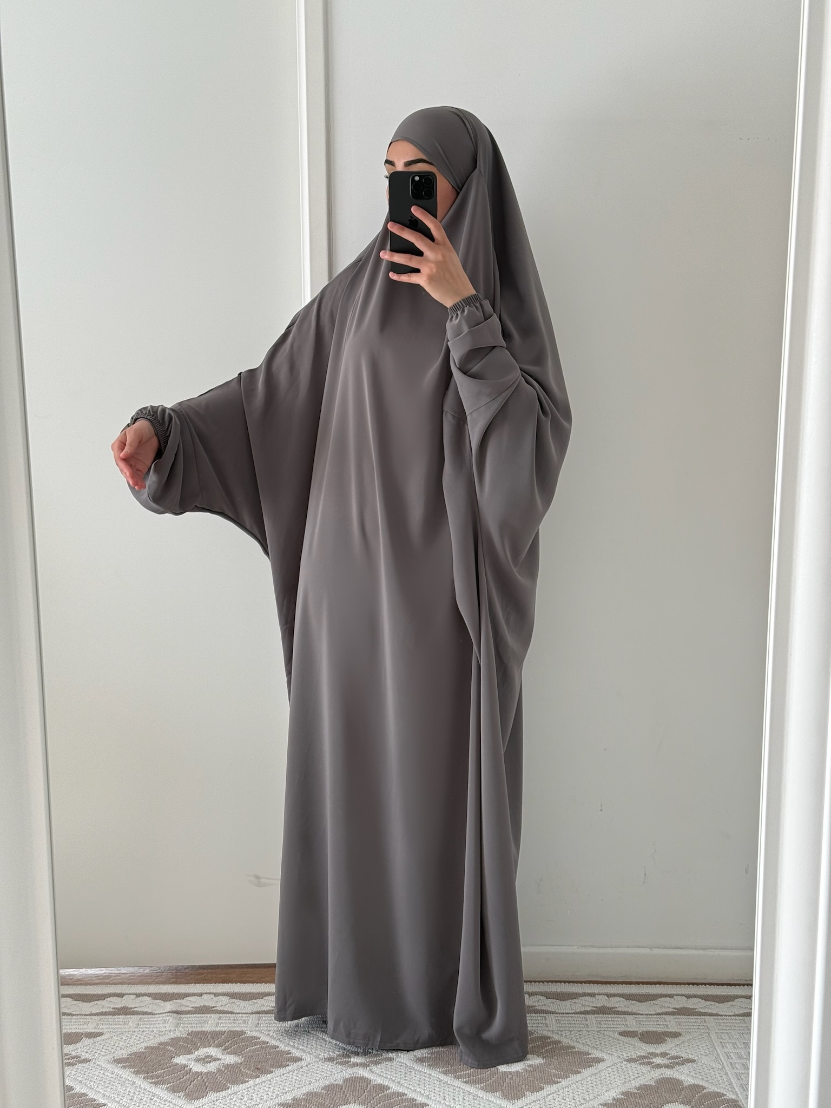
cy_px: 554
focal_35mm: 48
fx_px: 1536
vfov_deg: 39.7
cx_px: 416
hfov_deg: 30.3
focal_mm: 6.76
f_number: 1.78
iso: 64
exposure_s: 1/122
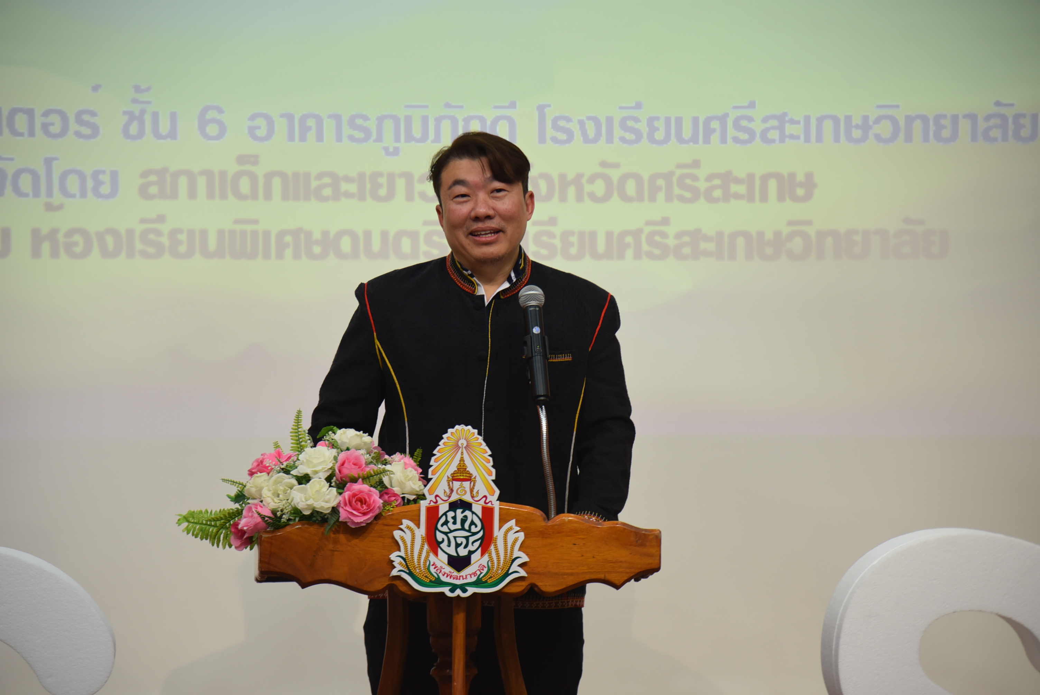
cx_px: 520
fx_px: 3468
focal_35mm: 120
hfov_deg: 17.1
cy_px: 348
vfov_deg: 11.4
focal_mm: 120
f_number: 4
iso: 800
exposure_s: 1/60
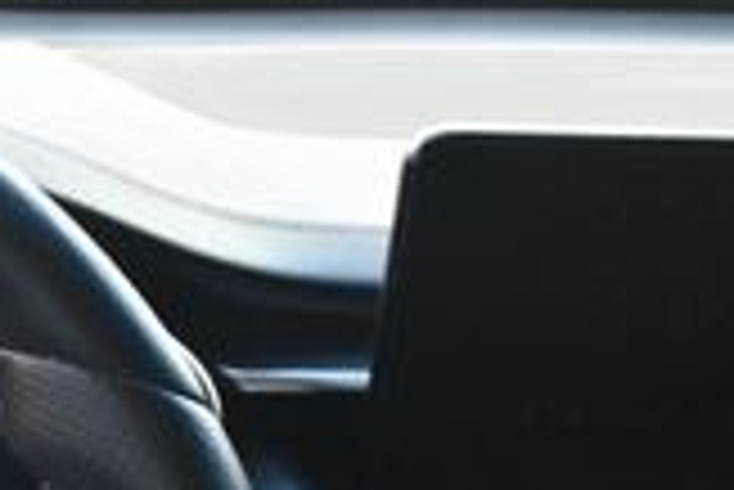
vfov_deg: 8.7
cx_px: -527
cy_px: 818
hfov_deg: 12.4
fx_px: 3122
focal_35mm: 153
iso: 450
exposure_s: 1/125
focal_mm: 26
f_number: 4.5
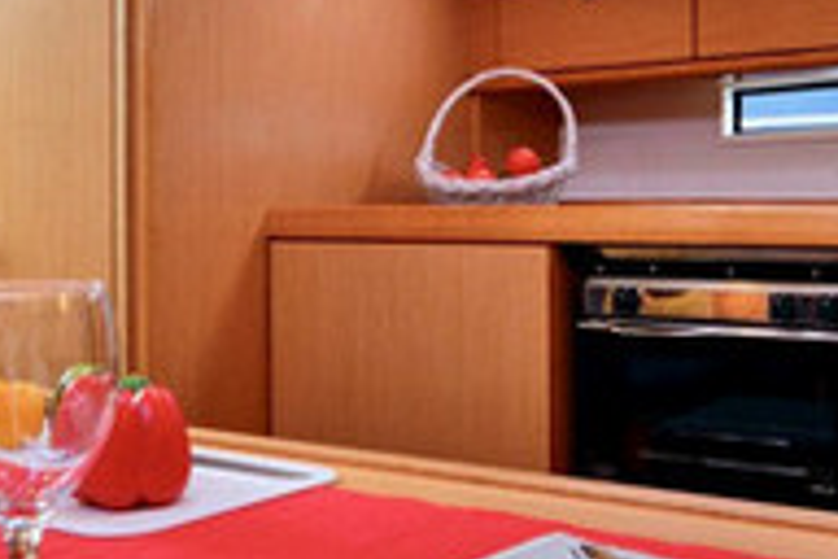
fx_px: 1280
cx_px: 454
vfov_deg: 24.5
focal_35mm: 55
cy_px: 186
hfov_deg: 36.2
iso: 900
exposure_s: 1/40
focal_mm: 17
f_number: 7.1
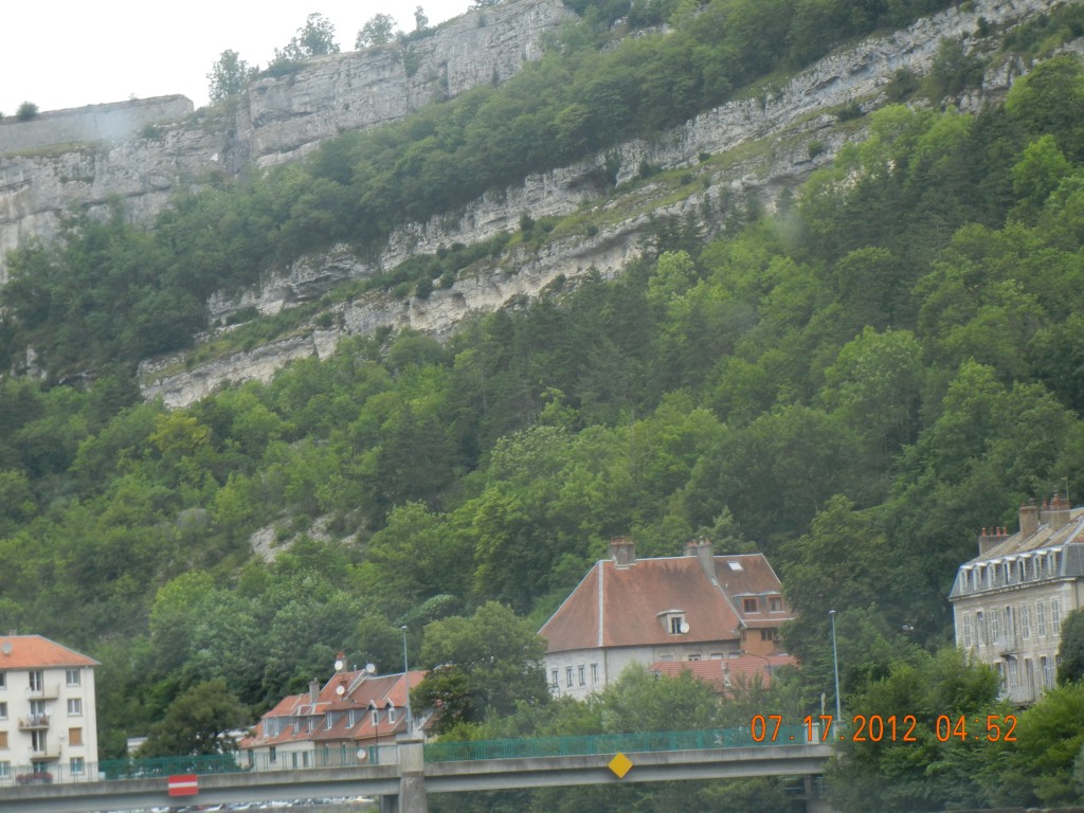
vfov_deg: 11.1
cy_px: 406
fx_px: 4165
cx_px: 542
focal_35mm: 133
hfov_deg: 14.8
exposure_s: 1/238
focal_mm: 24
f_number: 4.6
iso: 160
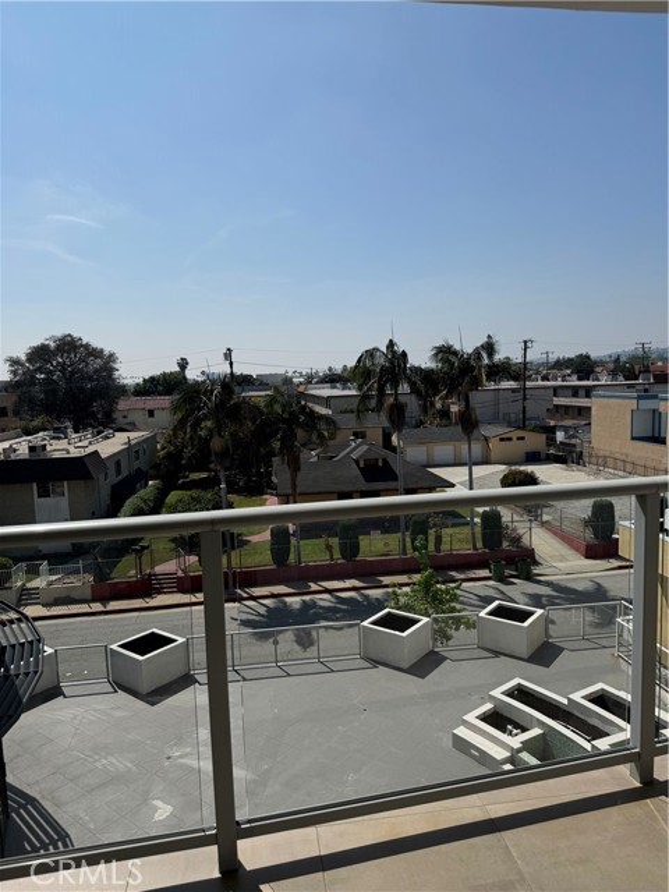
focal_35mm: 24
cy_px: 446
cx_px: 334
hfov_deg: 56.8
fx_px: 618
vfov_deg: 71.6
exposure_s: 1/10417
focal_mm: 6.76
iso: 80
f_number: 1.78
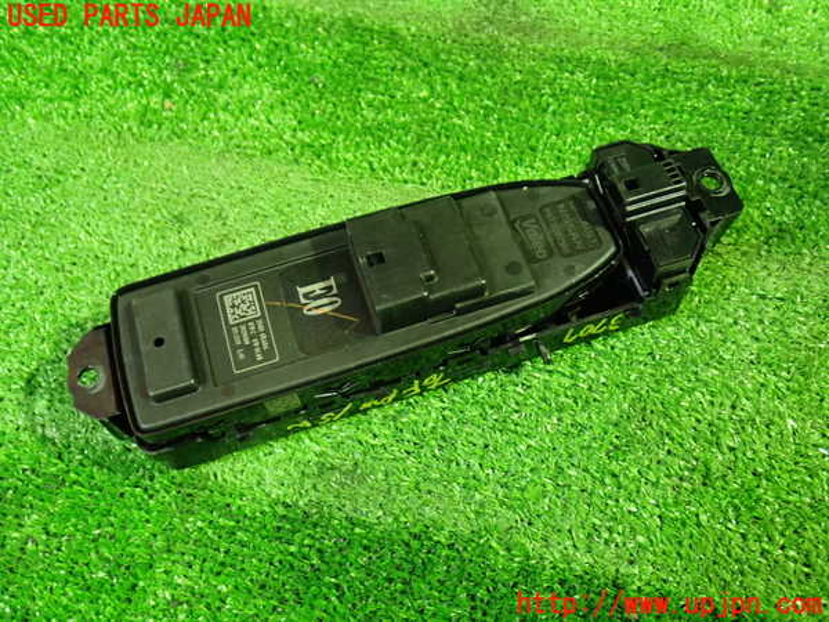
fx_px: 862
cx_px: 414
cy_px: 311
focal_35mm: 36
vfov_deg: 39.7
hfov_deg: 51.4
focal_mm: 6.37
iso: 800
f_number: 2.5
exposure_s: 1/20
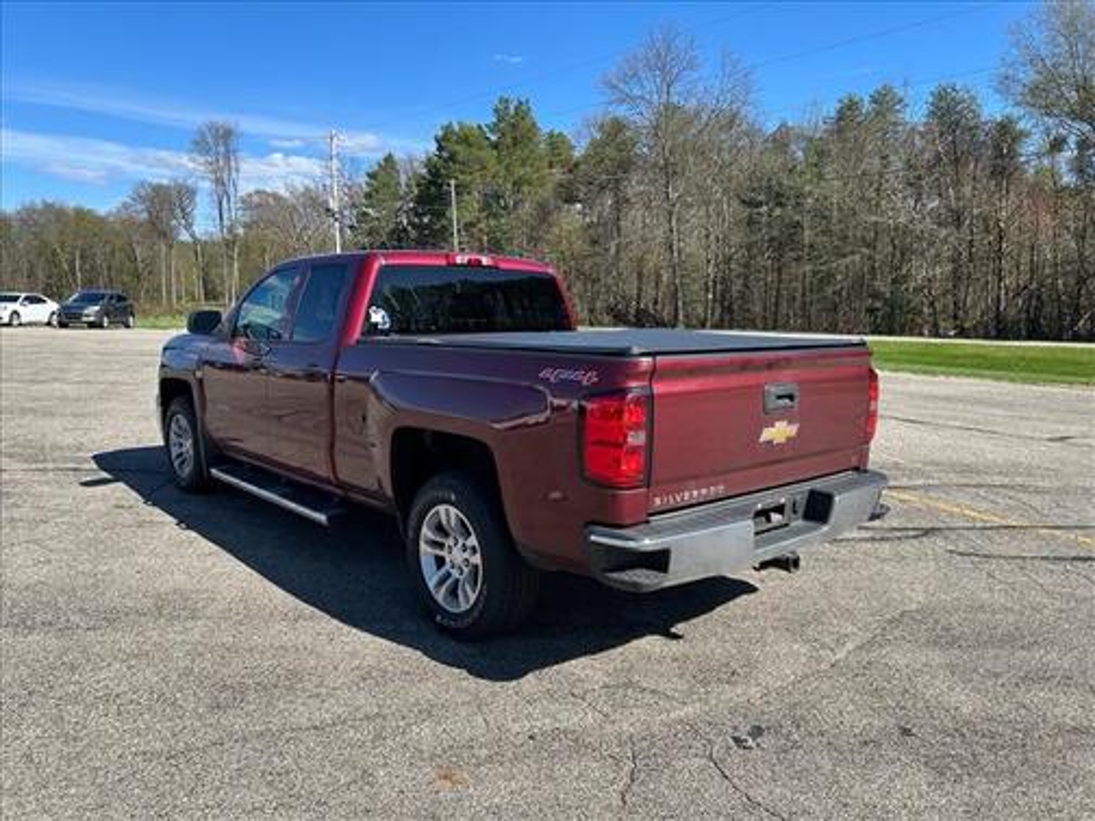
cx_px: 548
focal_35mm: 26
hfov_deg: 67.3
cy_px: 410
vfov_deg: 53.1
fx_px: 822
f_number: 1.5
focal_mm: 5.7
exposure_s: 1/2123
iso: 50
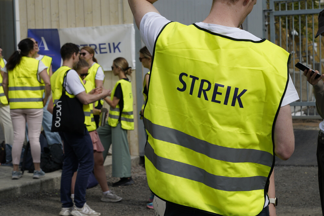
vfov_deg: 15.0
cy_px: 108
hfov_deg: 22.4
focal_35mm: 91
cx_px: 162
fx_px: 819
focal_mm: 91
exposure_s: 1/160
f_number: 13
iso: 125
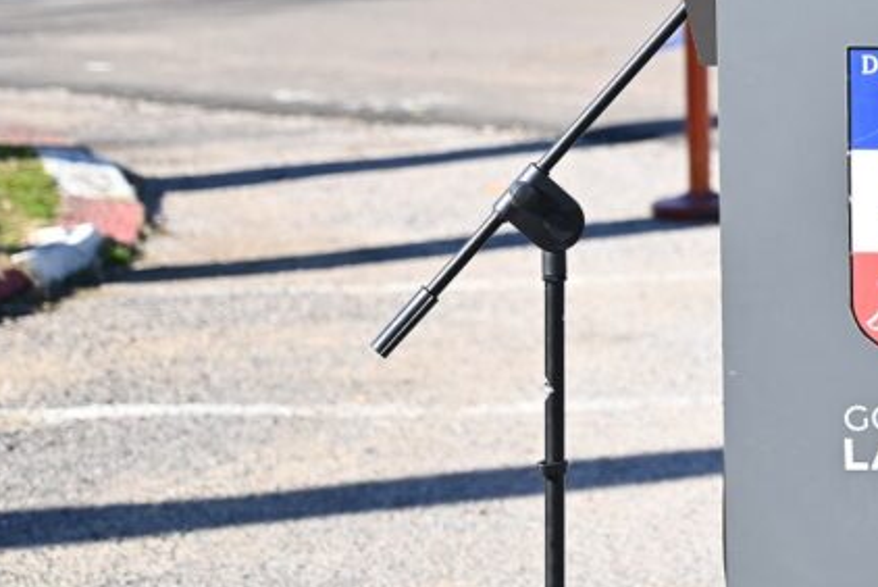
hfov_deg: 11.9
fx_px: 4149
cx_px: 909
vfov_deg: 8.0
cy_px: -50
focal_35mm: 170
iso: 200
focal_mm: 70
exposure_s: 1/800
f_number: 4
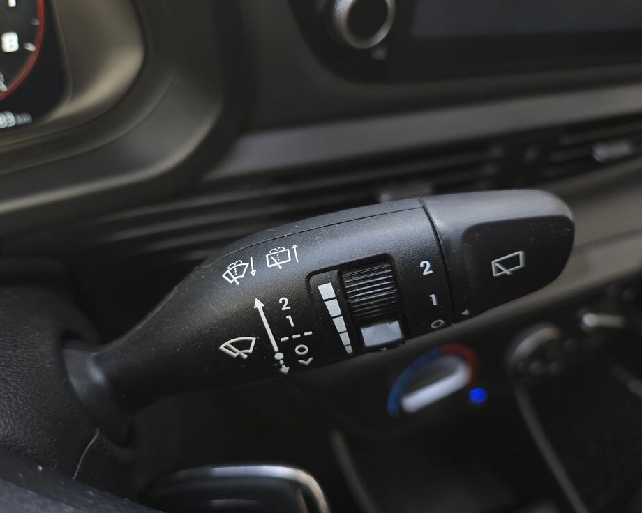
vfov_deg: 56.8
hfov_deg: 68.0
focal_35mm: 25
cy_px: 260
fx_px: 475
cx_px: 300
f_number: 1.7
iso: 160
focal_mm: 6.3
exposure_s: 1/180
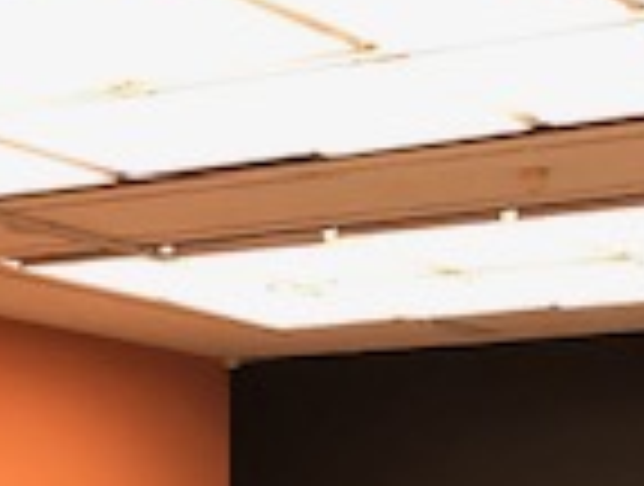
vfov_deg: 11.4
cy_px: 724
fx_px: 2331
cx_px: 266
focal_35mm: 125
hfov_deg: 15.7
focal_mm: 3.99
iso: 100
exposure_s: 1/12
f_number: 1.8
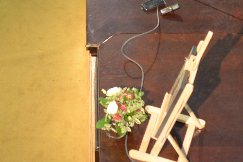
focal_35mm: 135
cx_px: -55
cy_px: -87
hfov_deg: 14.7
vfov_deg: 9.8
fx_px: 911
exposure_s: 1/20
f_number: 3.8
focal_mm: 34
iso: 2000
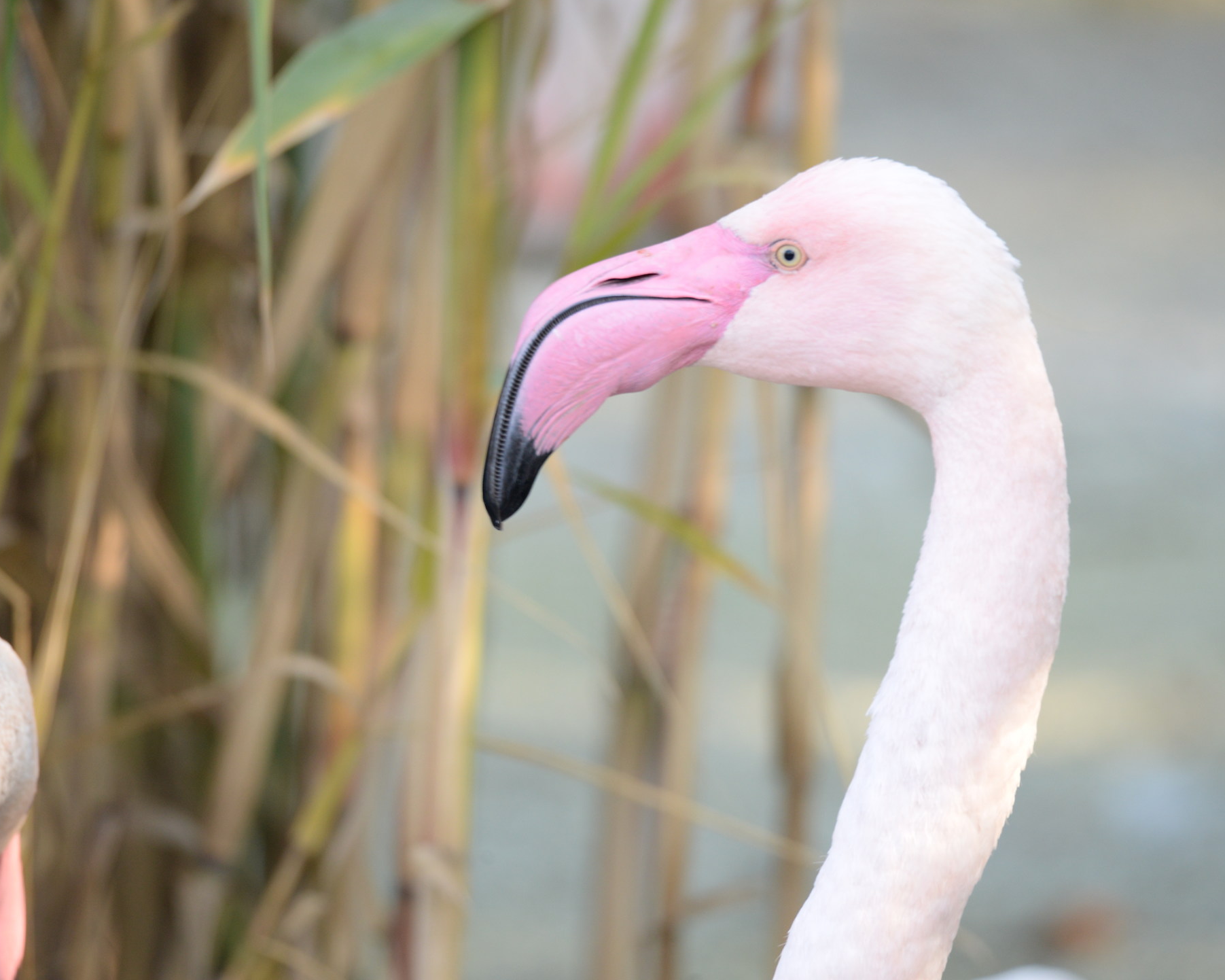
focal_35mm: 750
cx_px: 664
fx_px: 27189
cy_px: 475
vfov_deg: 2.1
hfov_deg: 2.6
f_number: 8
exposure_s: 1/125
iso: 800
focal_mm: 600
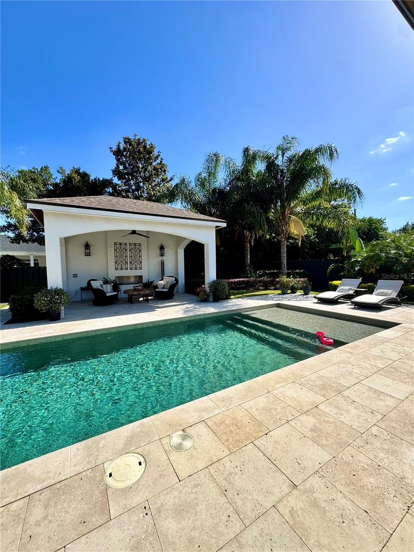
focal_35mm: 14
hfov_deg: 85.7
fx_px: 223
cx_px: 207
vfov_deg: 102.1
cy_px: 276
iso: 50
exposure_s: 1/1236
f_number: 2.2
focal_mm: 2.22
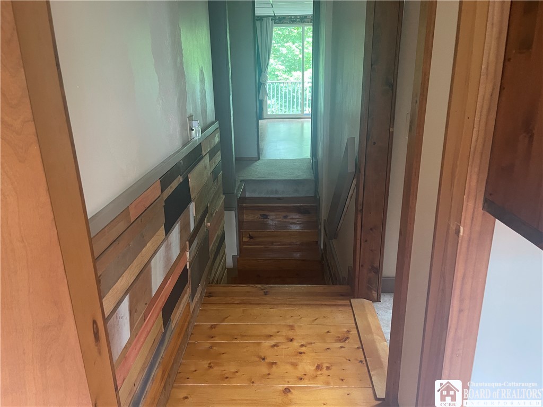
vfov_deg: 54.9
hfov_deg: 69.4
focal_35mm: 25
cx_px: 272
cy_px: 204
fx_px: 392
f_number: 1.6
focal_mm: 5.1
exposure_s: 1/60
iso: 400
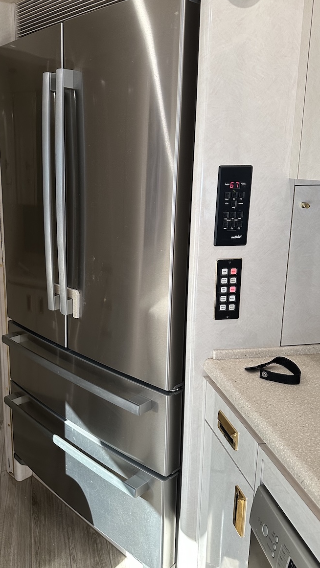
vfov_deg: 64.3
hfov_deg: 38.4
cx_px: 102
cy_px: 272
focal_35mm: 30
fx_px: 452
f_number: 1.78
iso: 250
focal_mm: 6.86
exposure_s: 1/51
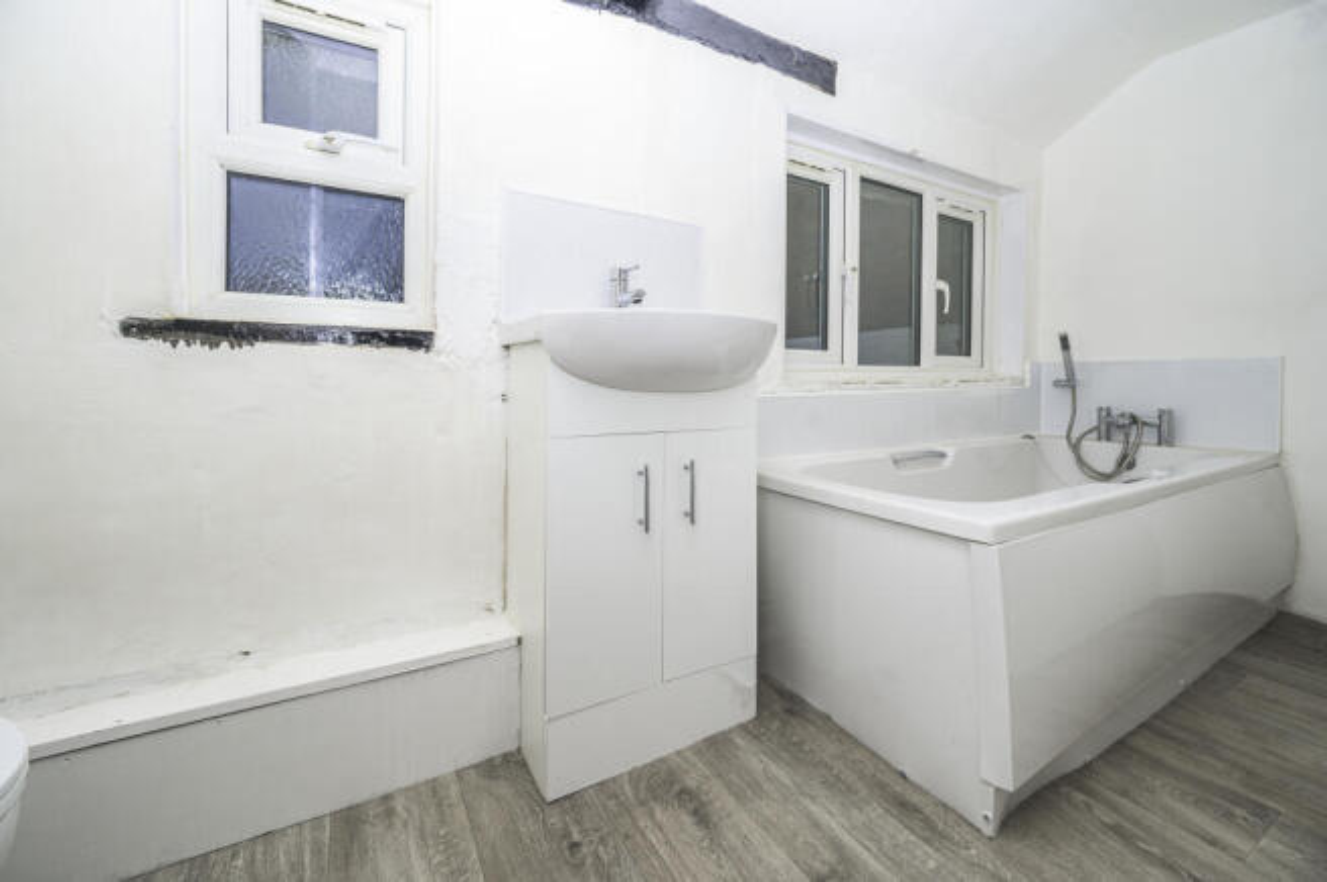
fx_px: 516
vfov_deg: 81.1
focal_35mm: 14
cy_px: 441
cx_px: 664
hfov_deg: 104.3
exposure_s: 1/125
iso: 250
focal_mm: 14
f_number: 6.3
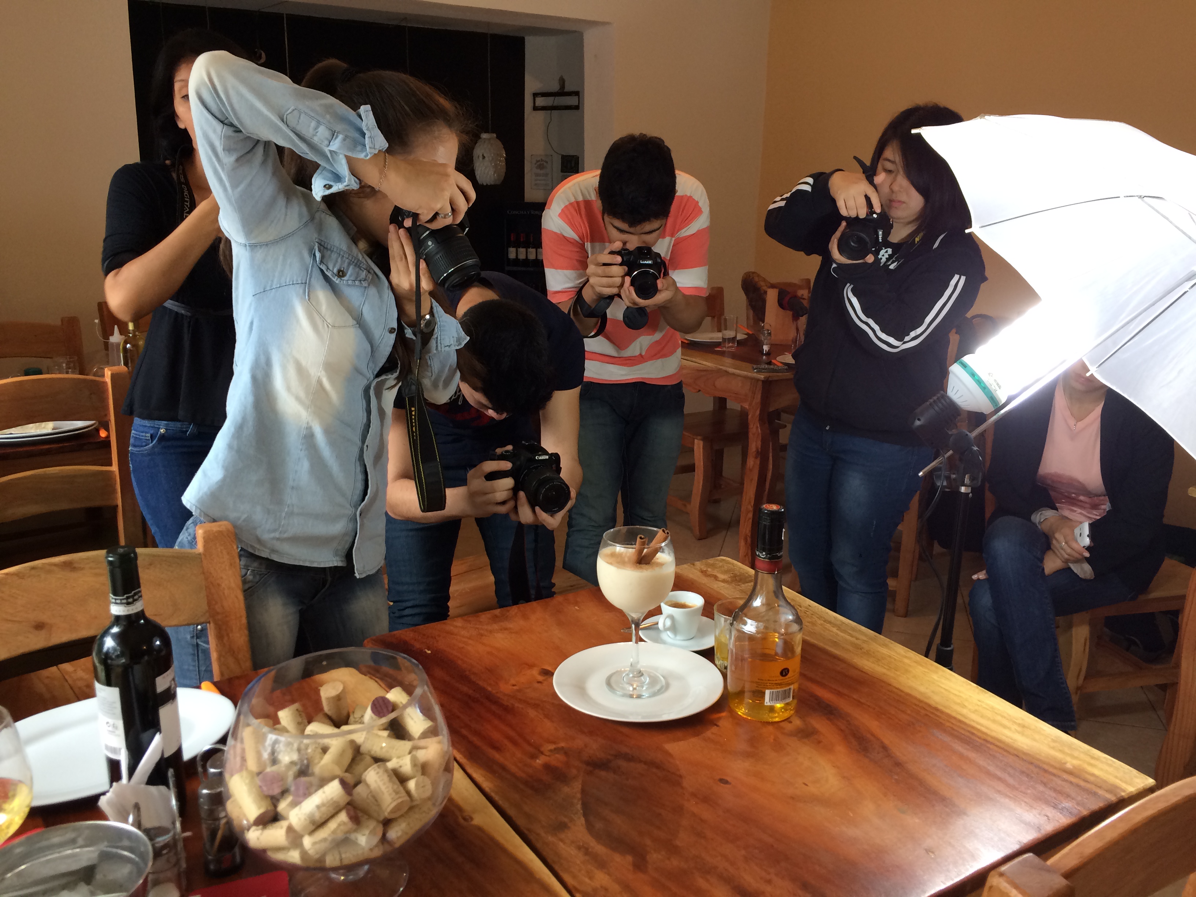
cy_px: 448
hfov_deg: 61.7
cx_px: 598
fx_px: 1002
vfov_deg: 48.2
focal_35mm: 29
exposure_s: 1/30
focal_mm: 4.15
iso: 32
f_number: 2.2
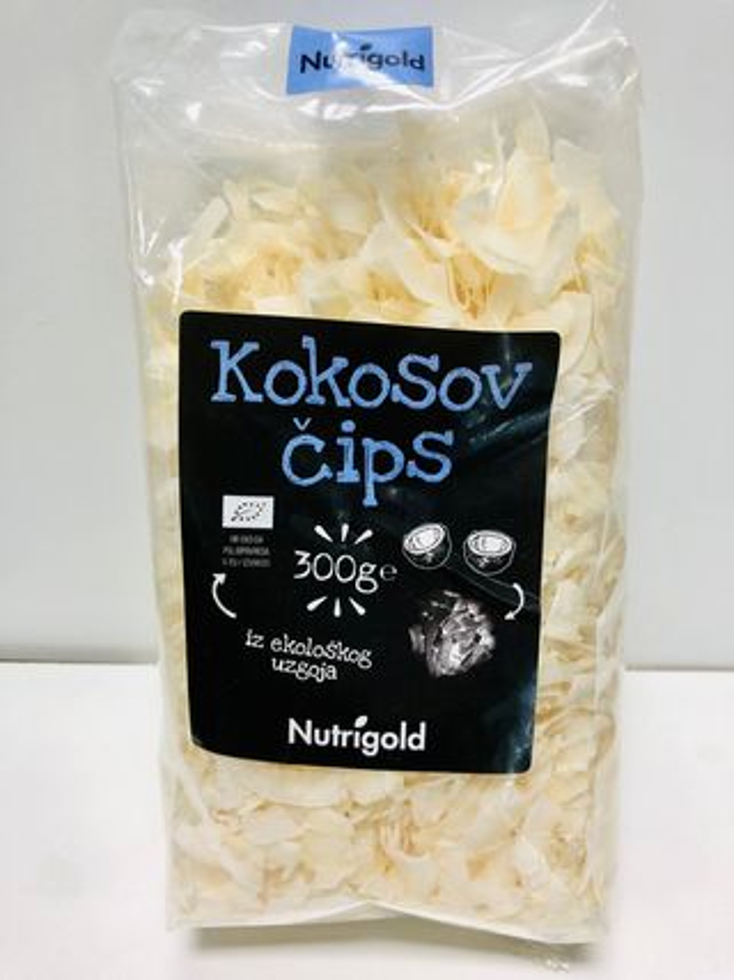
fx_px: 792
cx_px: 367
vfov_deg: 63.5
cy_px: 490
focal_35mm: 28
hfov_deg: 49.7
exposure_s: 1/33
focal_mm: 4
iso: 40
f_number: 1.8
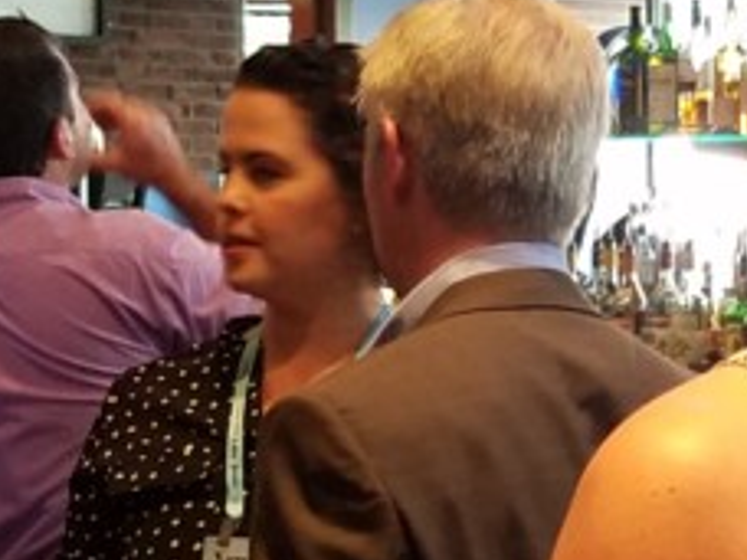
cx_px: 832
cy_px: 327
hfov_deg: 14.6
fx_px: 2849
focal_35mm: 132
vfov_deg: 11.2
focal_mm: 4.2
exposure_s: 1/17
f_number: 1.7
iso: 250
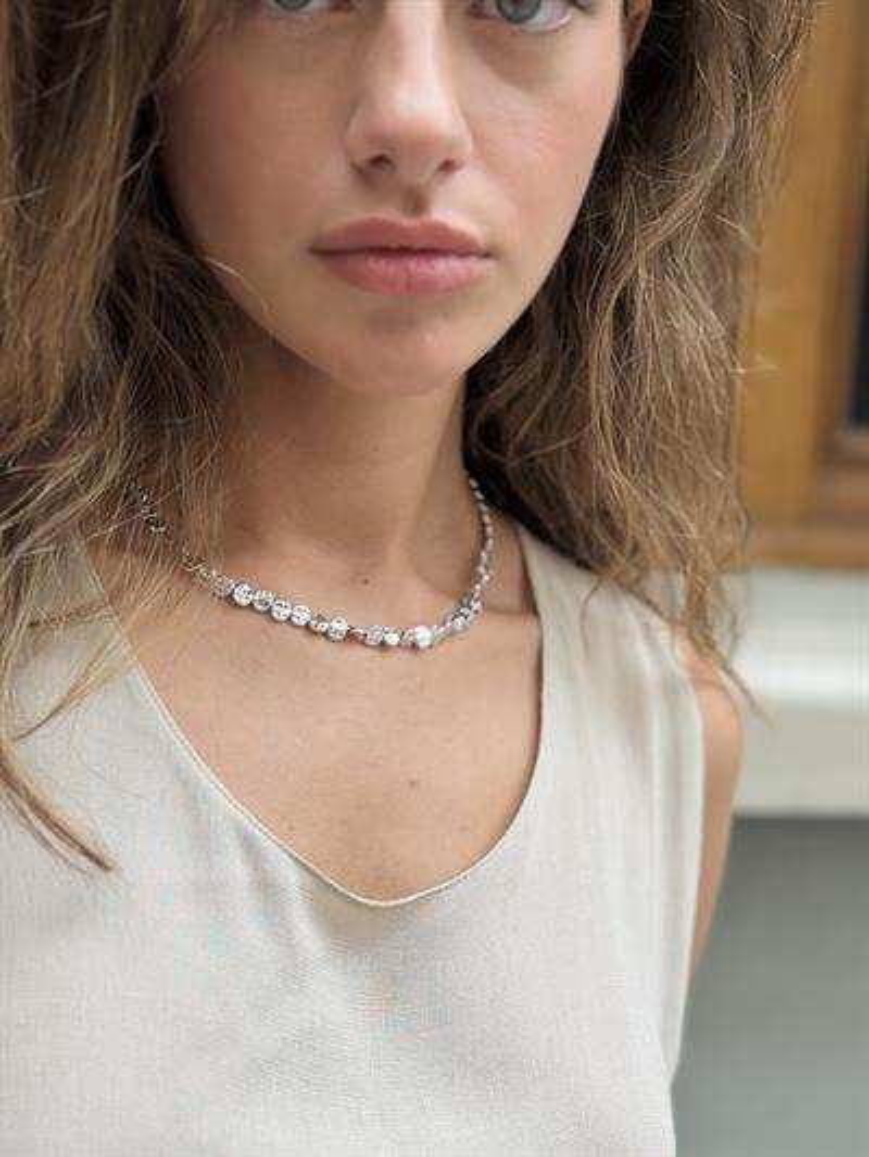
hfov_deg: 30.3
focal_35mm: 48
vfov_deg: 39.6
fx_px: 1606
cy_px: 578
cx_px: 434
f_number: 1.78
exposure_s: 1/1152
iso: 64
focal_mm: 6.76
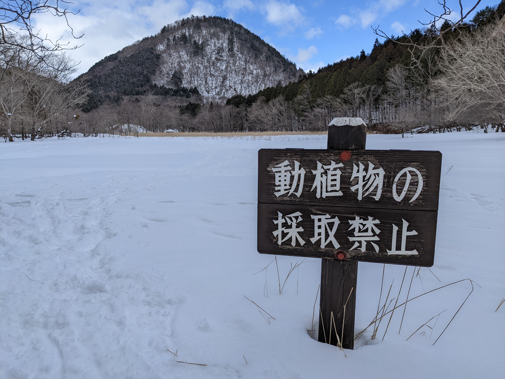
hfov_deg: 65.3
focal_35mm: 27
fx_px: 394
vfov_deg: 51.4
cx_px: 252
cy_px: 190
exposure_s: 1/3344
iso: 68
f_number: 1.73
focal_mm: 4.38
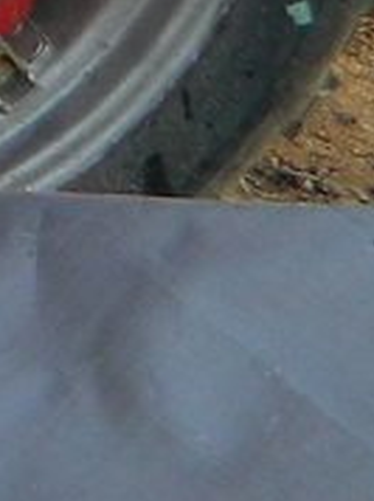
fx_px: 3076
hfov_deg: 5.4
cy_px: -711
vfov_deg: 8.5
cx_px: -1481
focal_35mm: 213
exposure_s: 1/200
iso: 80
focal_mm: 4.5
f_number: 3.1
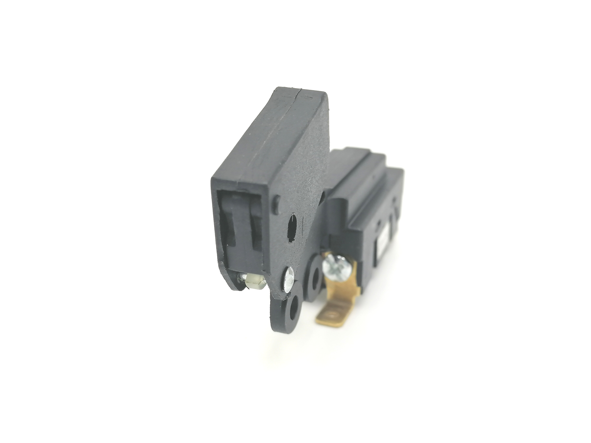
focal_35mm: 36
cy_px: 222
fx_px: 615
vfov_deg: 39.7
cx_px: 296
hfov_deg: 51.4
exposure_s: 1/128
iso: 50
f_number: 1.8
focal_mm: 5.3
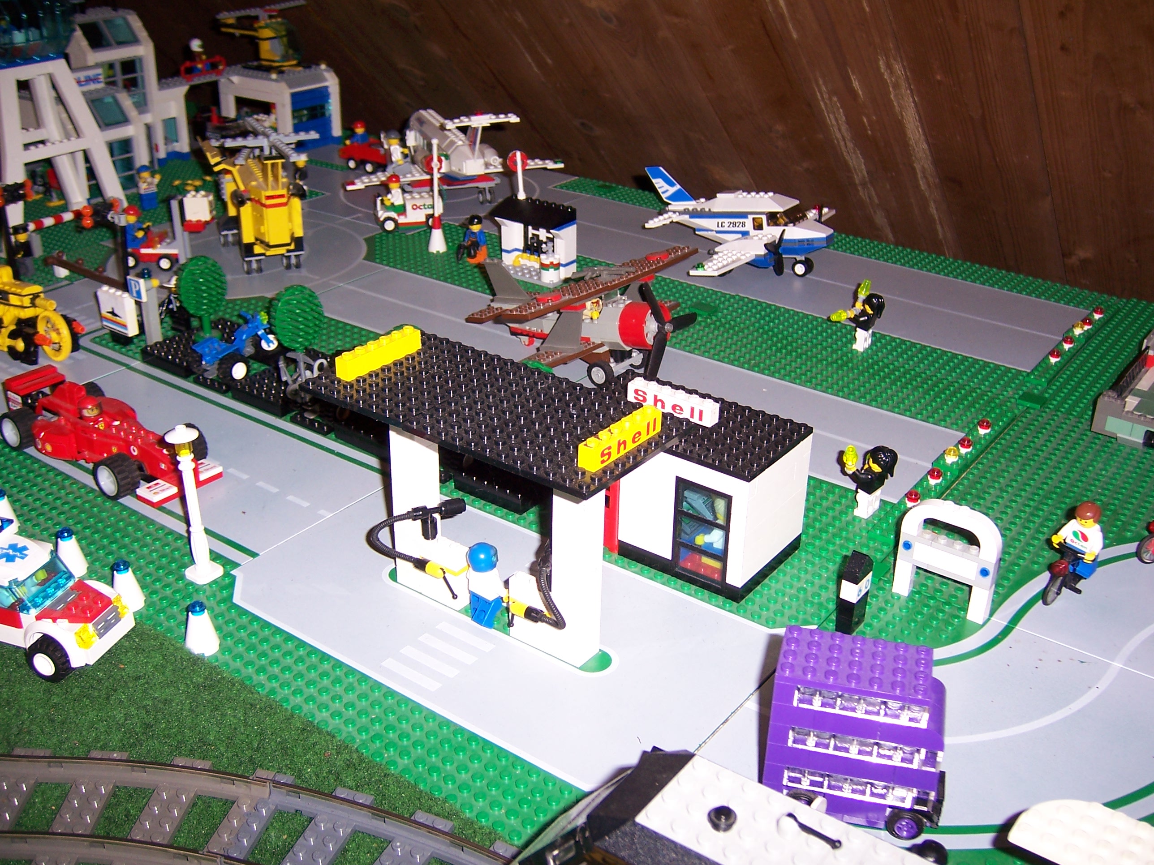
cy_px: 432
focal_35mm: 36
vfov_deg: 39.7
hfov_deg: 51.4
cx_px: 577
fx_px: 1200
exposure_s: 1/60
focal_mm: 6.2
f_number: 2.8
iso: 80
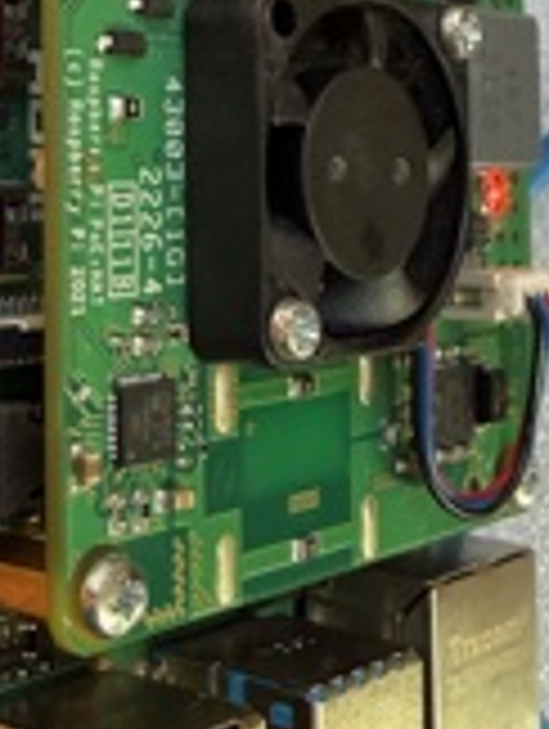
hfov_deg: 20.7
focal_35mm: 71
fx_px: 1497
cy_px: 220
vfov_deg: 27.1
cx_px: 184
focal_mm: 2.22
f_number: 2.2
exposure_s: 1/60
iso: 320
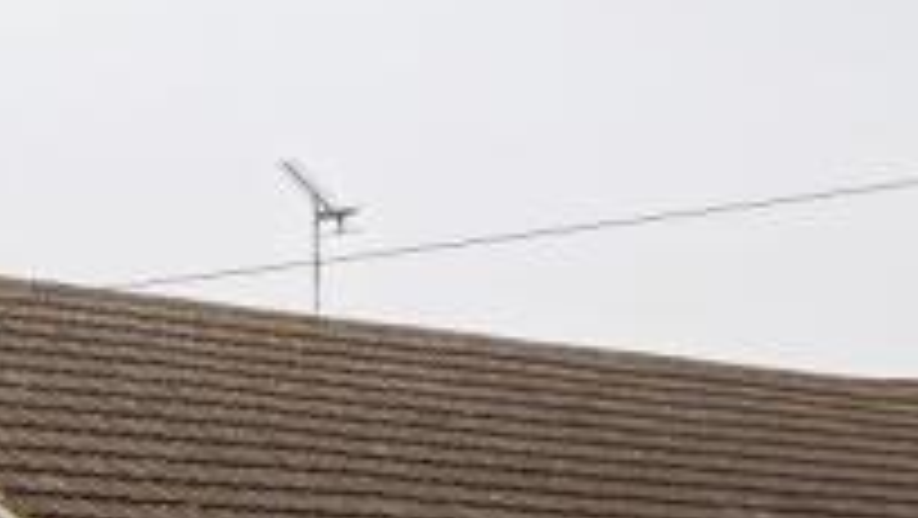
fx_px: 2703
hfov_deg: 17.5
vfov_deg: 10.4
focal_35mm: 111
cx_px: -410
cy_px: 890
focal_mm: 22
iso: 400
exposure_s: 1/200
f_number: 9
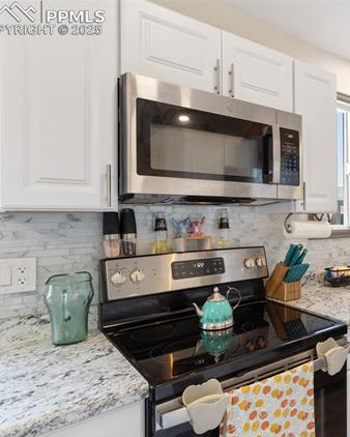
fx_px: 349
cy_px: 220
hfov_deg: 48.4
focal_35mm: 27
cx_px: 307
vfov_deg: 64.0
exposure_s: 1/4
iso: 400
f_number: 8
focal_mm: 19
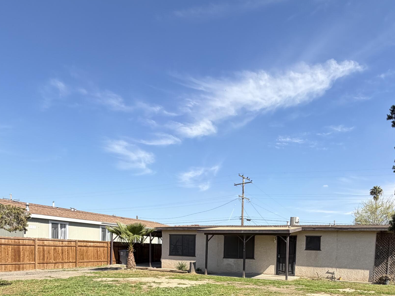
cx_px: 250
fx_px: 297
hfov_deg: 66.1
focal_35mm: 26
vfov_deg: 47.9
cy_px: 263
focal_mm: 2.22
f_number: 2.2
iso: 25
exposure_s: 1/770
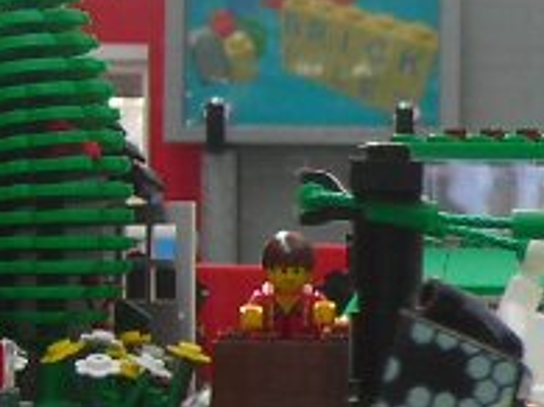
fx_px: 3141
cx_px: 1063
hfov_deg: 9.3
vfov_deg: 7.4
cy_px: 276
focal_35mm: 200
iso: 50
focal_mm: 6.3
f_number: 3.2
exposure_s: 1/13.4
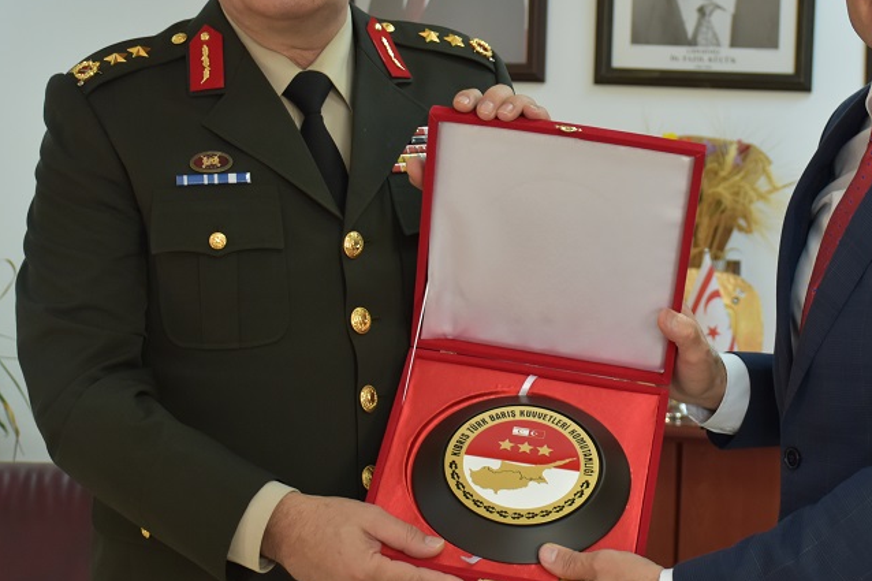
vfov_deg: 16.9
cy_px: 134
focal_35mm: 80
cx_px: 584
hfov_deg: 25.2
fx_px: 1937
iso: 560
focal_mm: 34
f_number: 4.2
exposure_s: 1/60
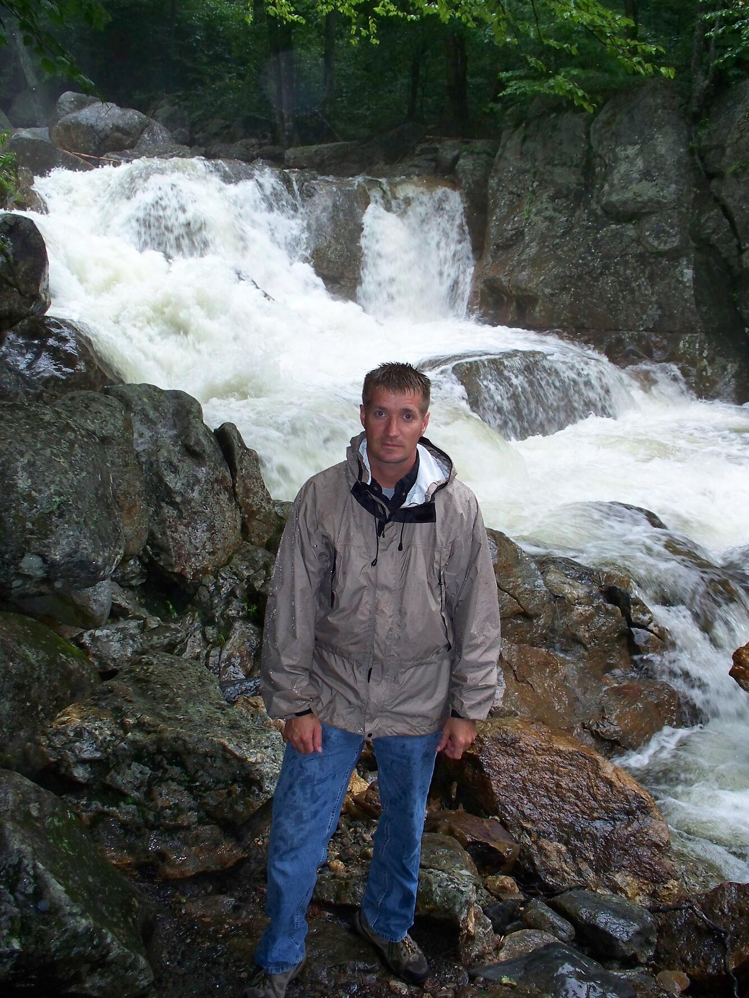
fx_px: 1038
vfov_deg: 51.4
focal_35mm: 36
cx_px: 374
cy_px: 499
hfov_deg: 39.7
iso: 200
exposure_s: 1/60
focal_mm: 7.54
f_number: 2.8
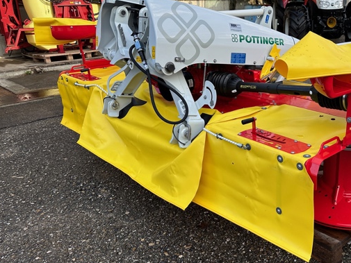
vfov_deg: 37.7
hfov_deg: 47.3
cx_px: 259
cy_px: 128
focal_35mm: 38
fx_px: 385
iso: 80
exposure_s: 1/694
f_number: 1.78
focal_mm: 6.86
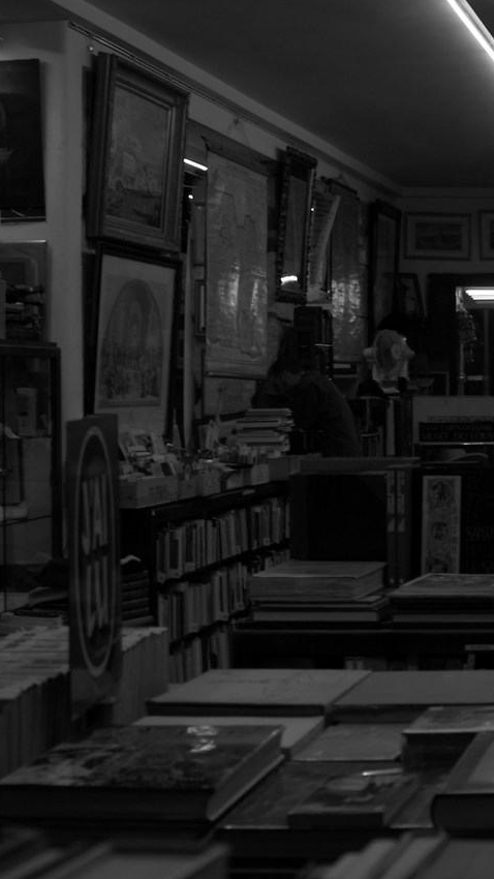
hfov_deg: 16.2
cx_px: 748
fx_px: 1584
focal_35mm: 68
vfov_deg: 31.0
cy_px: 377
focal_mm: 24
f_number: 4
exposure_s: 1/20
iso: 125
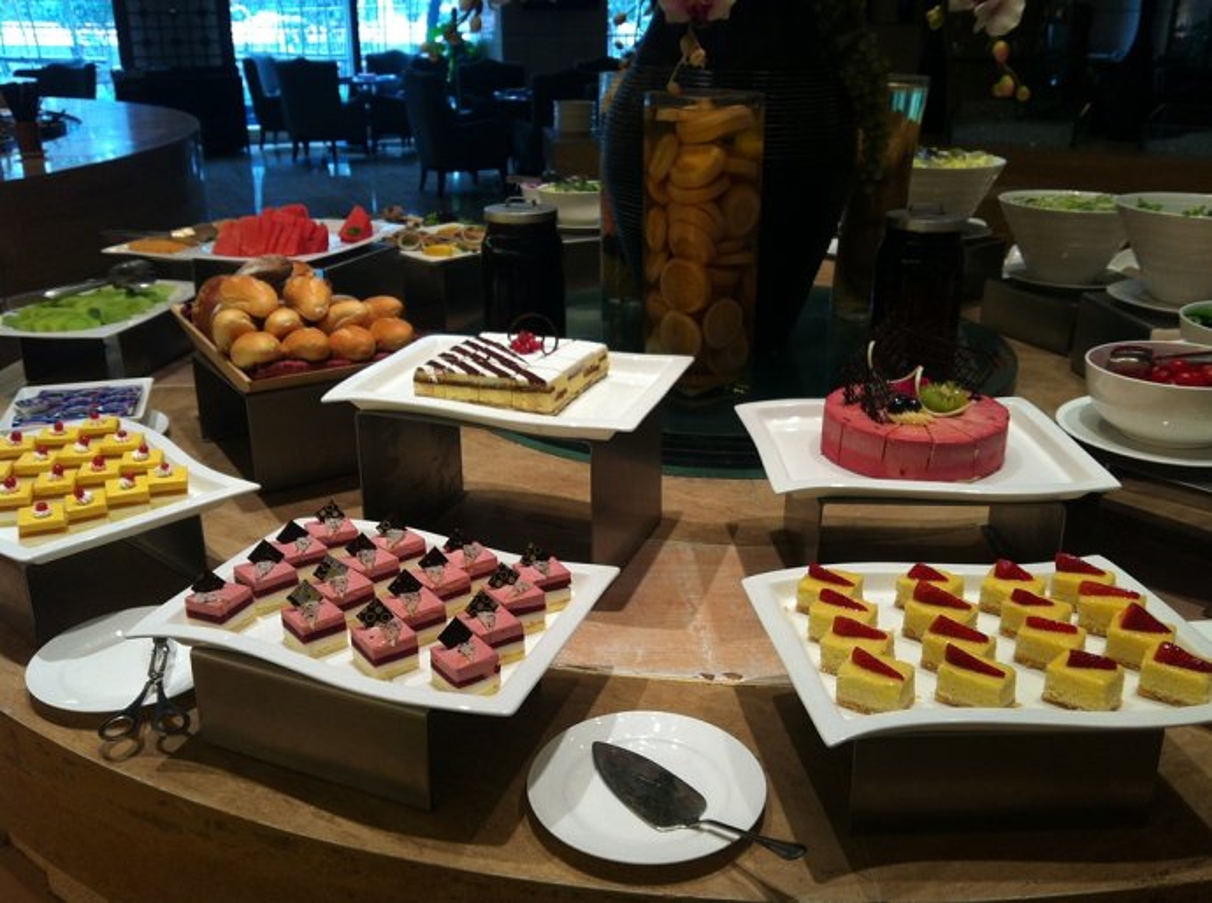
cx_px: 606
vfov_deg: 40.5
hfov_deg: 52.7
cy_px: 452
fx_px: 1222
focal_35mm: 35
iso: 80
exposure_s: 1/17
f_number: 2.8
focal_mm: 3.85
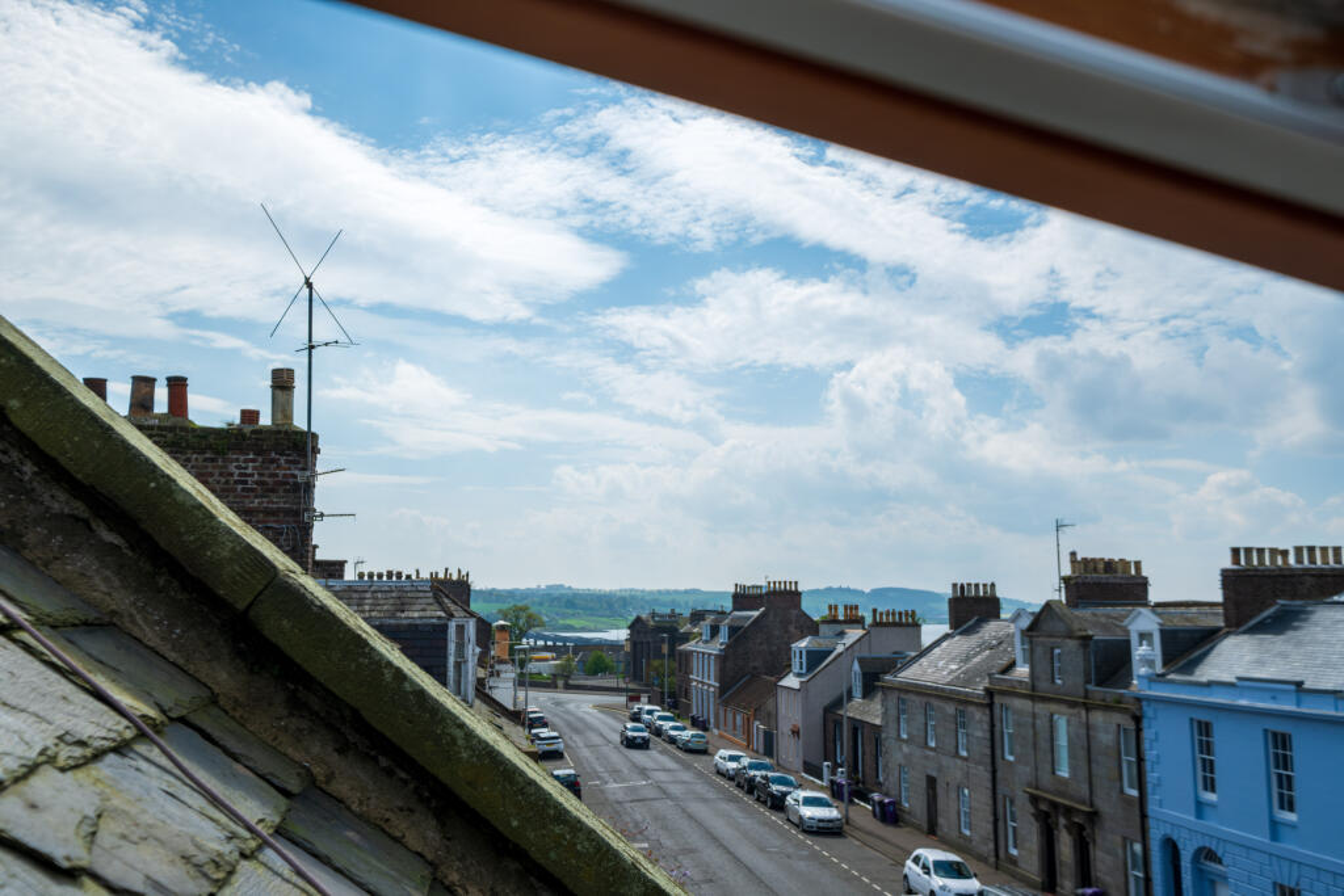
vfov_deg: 43.6
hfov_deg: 61.9
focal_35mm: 30
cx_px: 672
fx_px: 1120
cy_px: 448
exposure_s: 1/3200
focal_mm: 20
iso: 400
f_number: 5.6
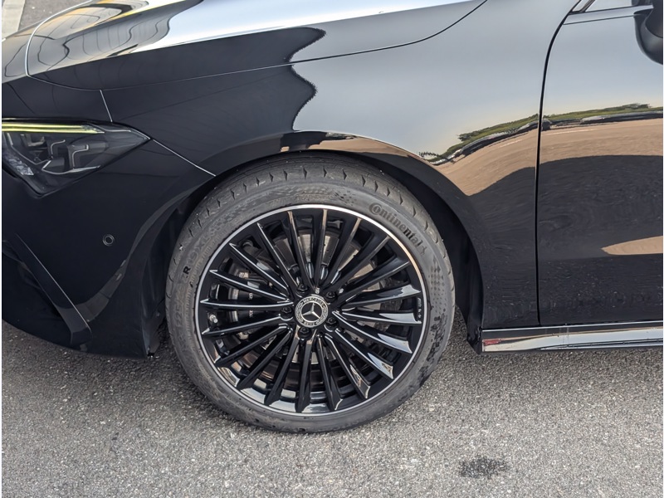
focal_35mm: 49
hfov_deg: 38.9
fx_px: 940
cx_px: 332
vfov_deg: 29.7
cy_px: 249
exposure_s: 1/1299
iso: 320
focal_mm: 6.9
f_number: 1.68
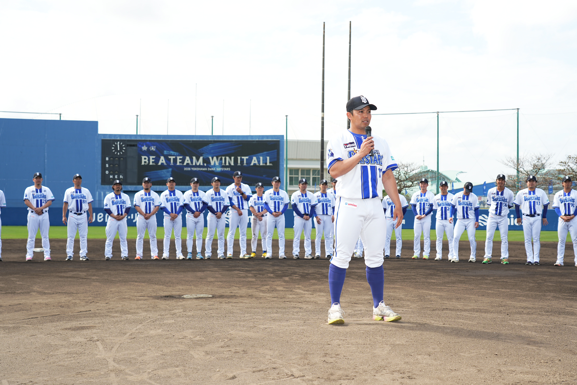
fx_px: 881
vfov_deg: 24.6
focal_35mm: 55
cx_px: 288
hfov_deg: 36.2
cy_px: 192
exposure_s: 1/250
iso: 100
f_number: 5.6
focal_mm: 55
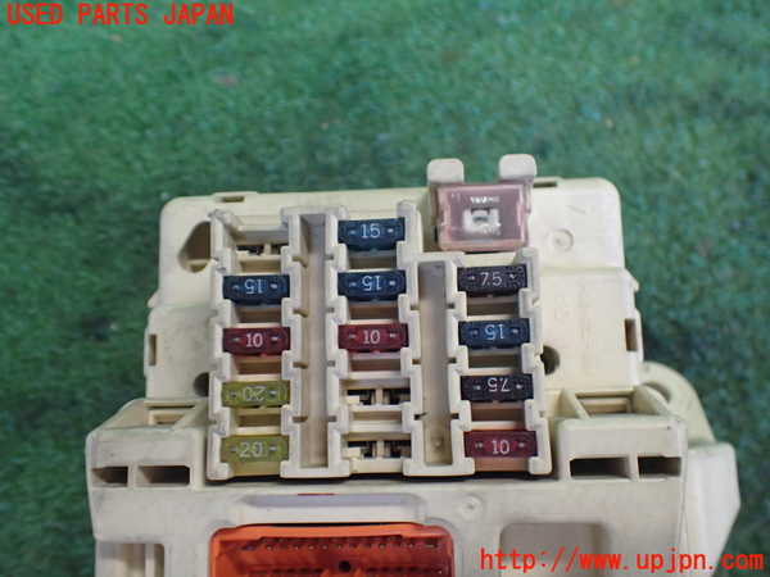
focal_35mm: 30
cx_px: 385
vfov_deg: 46.8
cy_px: 288
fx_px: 667
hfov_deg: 60.0
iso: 800
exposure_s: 1/125
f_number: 2.3
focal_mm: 5.4
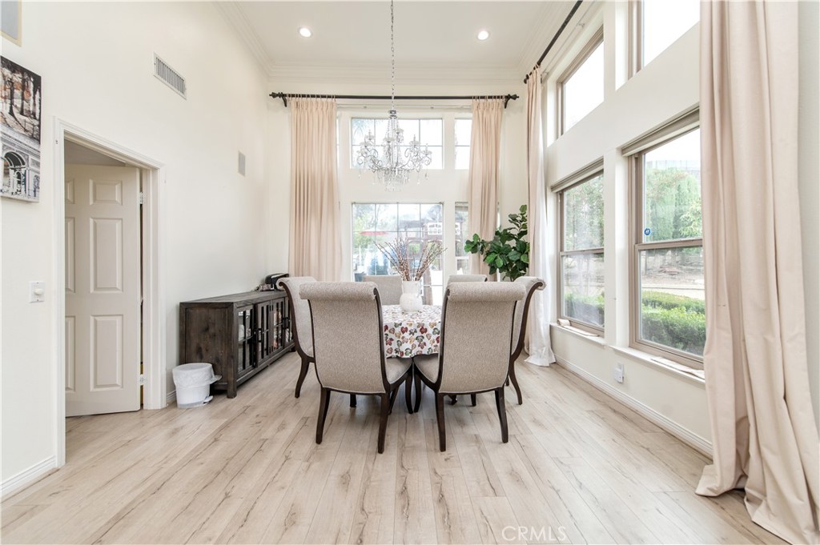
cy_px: 272
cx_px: 410
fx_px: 319
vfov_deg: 81.1
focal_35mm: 14
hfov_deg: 104.3
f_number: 4.5
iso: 200
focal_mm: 14
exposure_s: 1/80
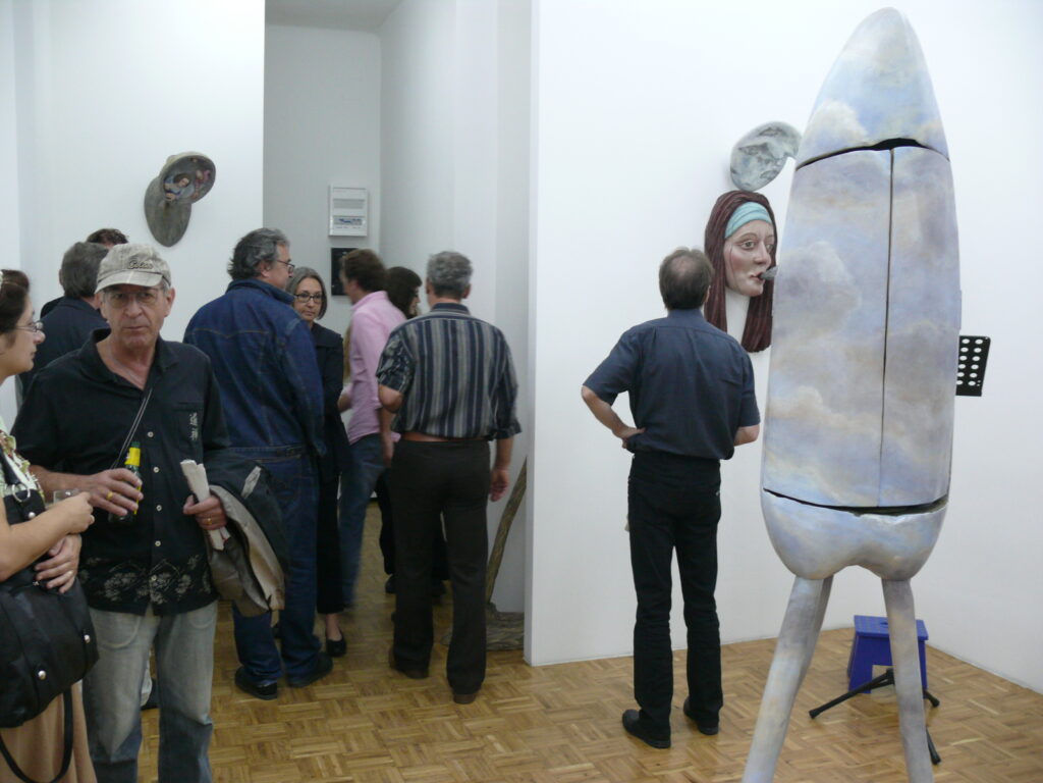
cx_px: 522
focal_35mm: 35
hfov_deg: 52.6
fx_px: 1055
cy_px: 392
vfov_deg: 40.7
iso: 200
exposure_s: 1/25
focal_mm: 7.4
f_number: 2.8
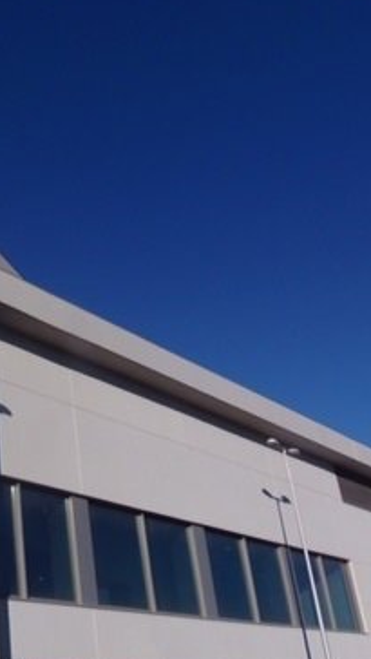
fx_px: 804
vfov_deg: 44.5
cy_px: 295
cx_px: -62
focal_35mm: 46
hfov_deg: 23.9
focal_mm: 4.3
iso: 64
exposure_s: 1/640
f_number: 5.5
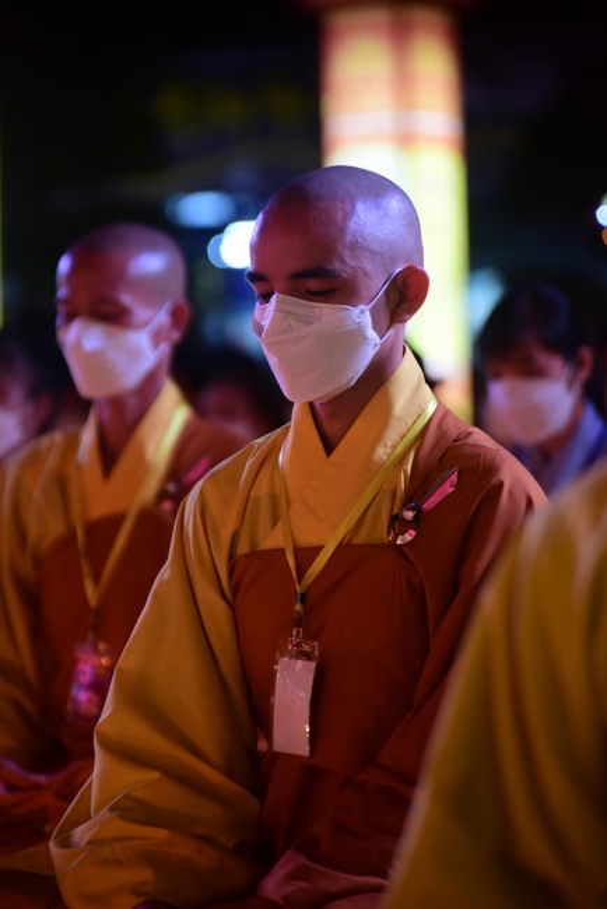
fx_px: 4295
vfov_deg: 12.1
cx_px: 304
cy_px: 454
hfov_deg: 8.1
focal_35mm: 170
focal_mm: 170
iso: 1250
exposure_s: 1/15
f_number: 5
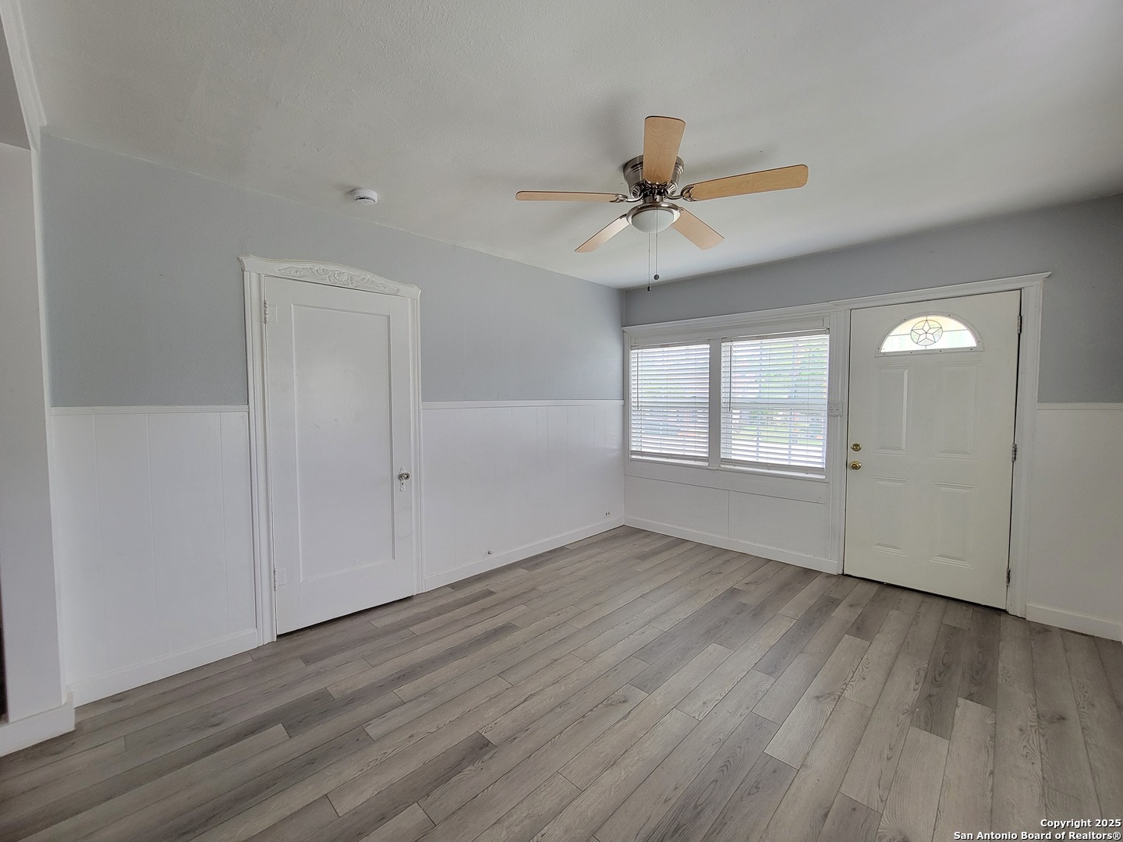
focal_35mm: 13
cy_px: 421
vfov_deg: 89.9
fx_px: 422
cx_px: 562
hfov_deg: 106.2
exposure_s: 1/60
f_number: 2.2
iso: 200
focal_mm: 2.2
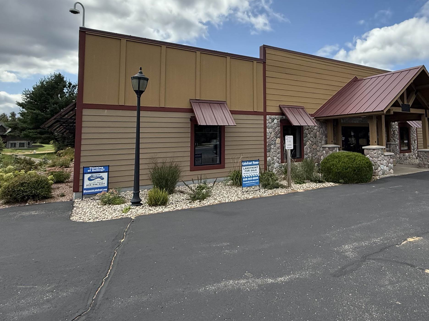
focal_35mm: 23
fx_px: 285
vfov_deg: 57.8
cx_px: 279
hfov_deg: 72.2
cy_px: 112
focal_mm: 2.22
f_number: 2.2
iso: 64
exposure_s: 1/1901
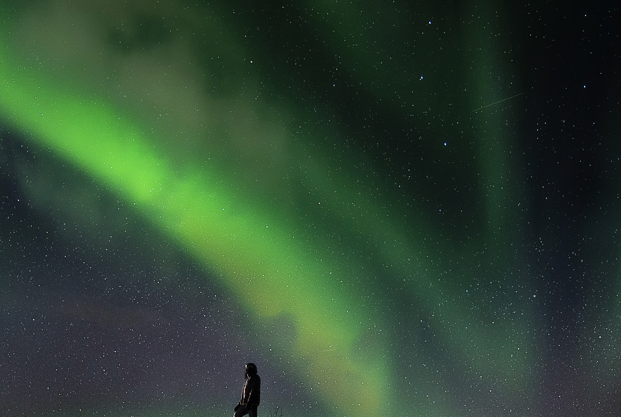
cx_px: 191
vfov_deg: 40.4
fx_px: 566
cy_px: 225
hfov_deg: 55.9
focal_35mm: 33
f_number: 2.8
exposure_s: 8
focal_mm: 22.5
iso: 3200
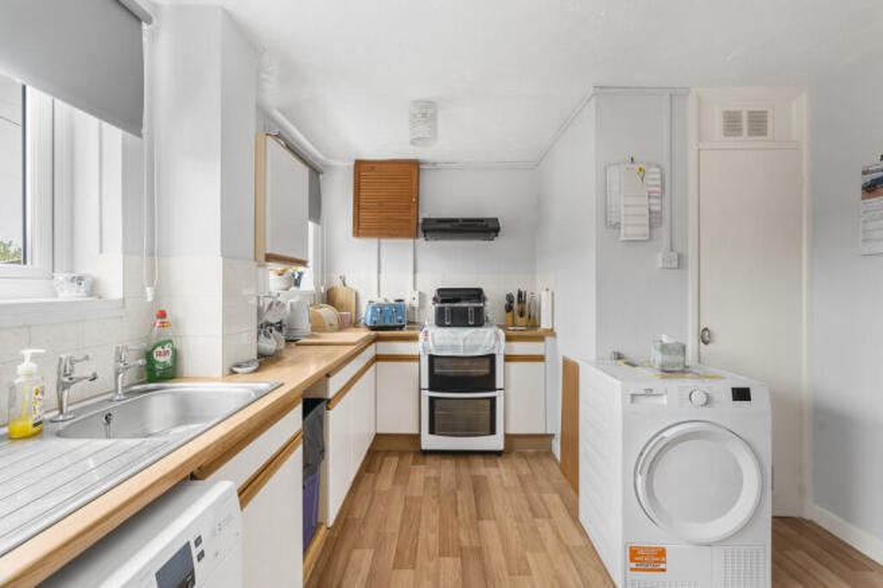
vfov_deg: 73.7
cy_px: 294
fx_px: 392
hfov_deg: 96.8
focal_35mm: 16
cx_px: 442
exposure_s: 1/5
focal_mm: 16
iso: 400
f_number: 8
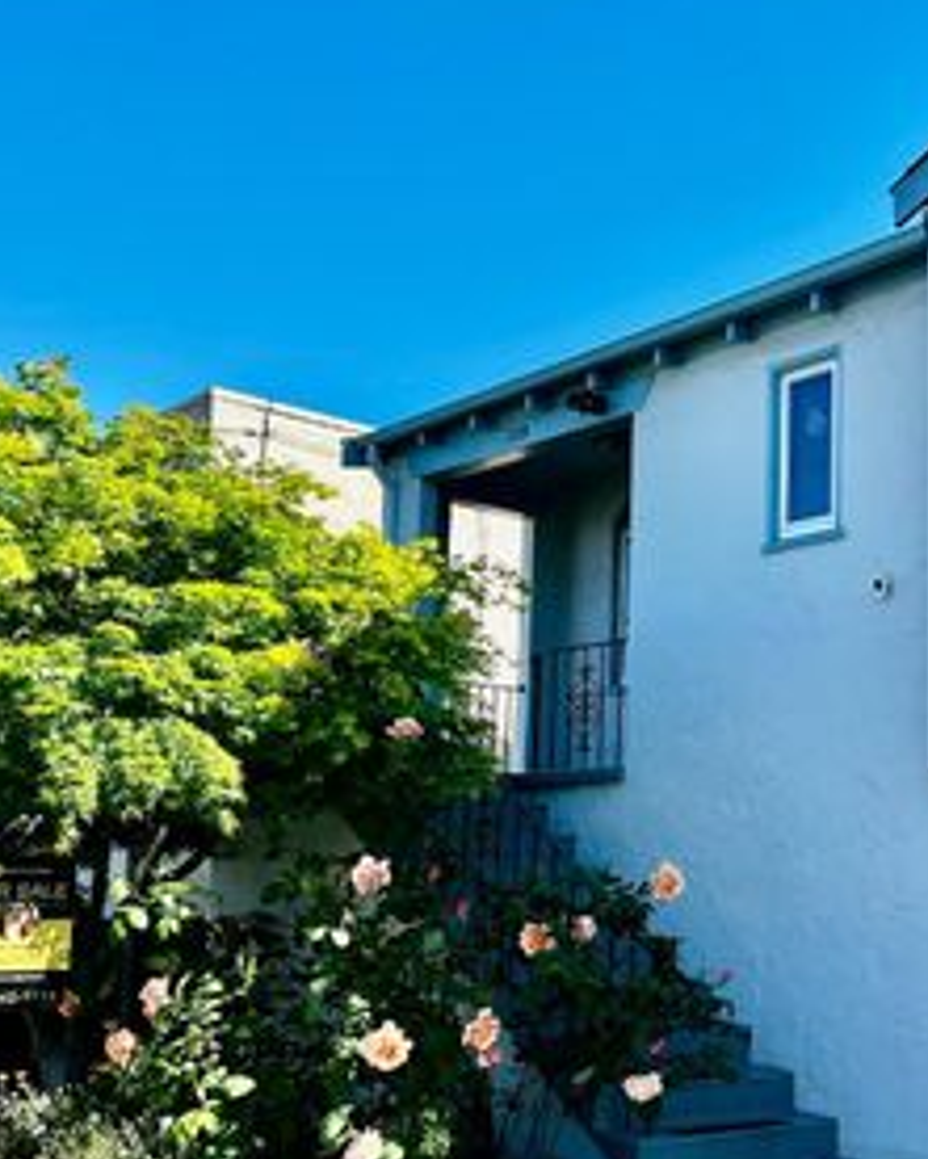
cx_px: 735
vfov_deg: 40.2
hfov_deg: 31.9
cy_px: 661
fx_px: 1578
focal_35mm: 46
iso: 50
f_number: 1.5
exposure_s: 1/1751
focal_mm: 5.7
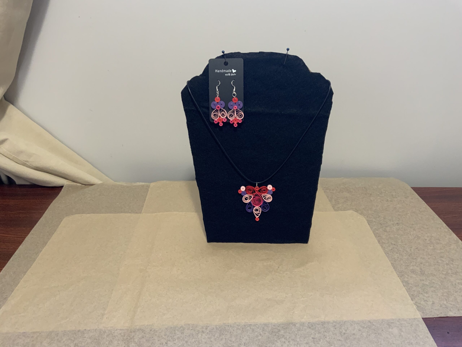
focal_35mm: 29
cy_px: 174
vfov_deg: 48.2
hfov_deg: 61.7
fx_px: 387
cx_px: 231
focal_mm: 3
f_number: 1.8
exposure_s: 1/60
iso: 125
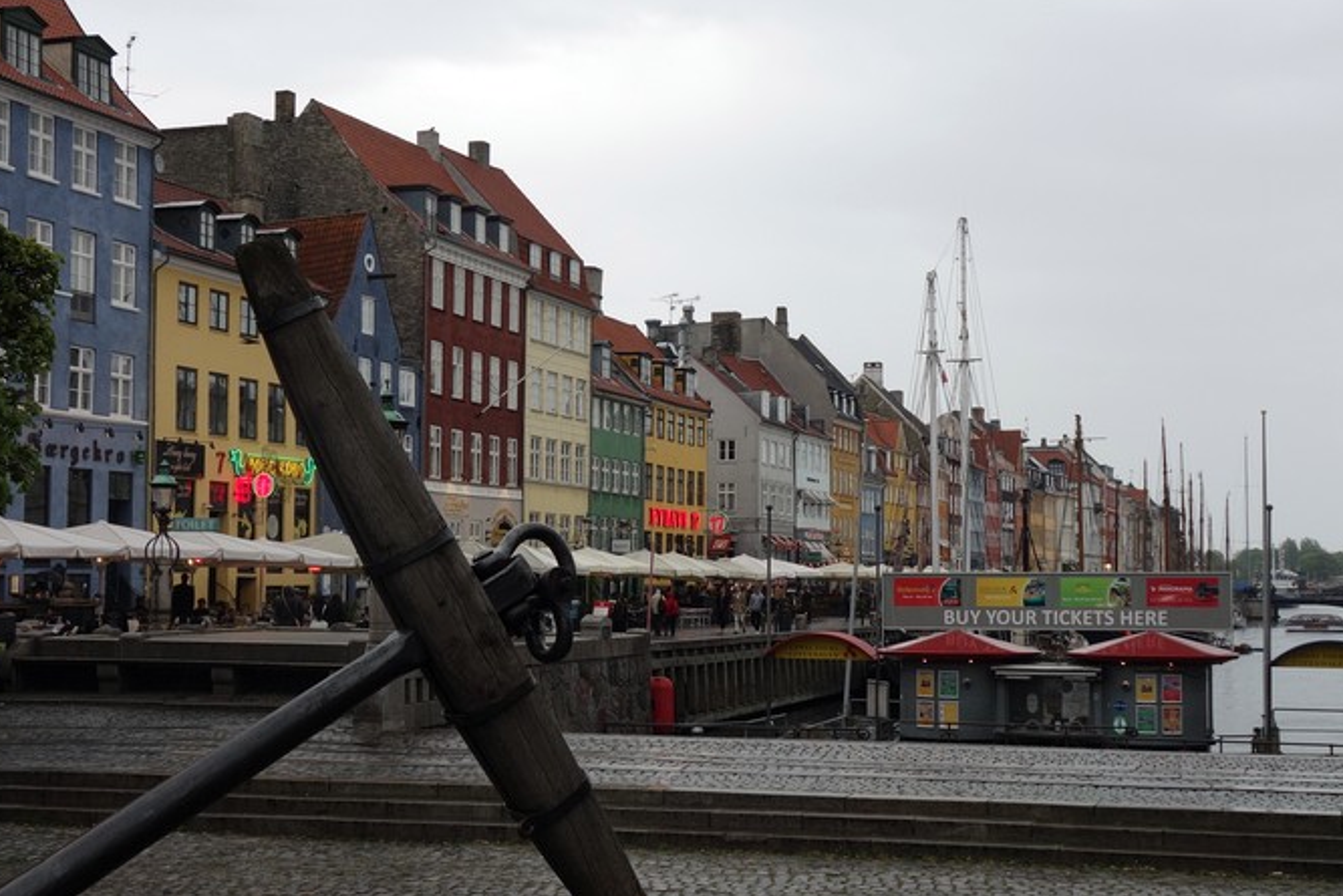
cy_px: 437
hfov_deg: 35.0
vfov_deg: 23.8
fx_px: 2127
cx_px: 679
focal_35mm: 57
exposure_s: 1/100
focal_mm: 12.32
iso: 125
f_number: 4.5
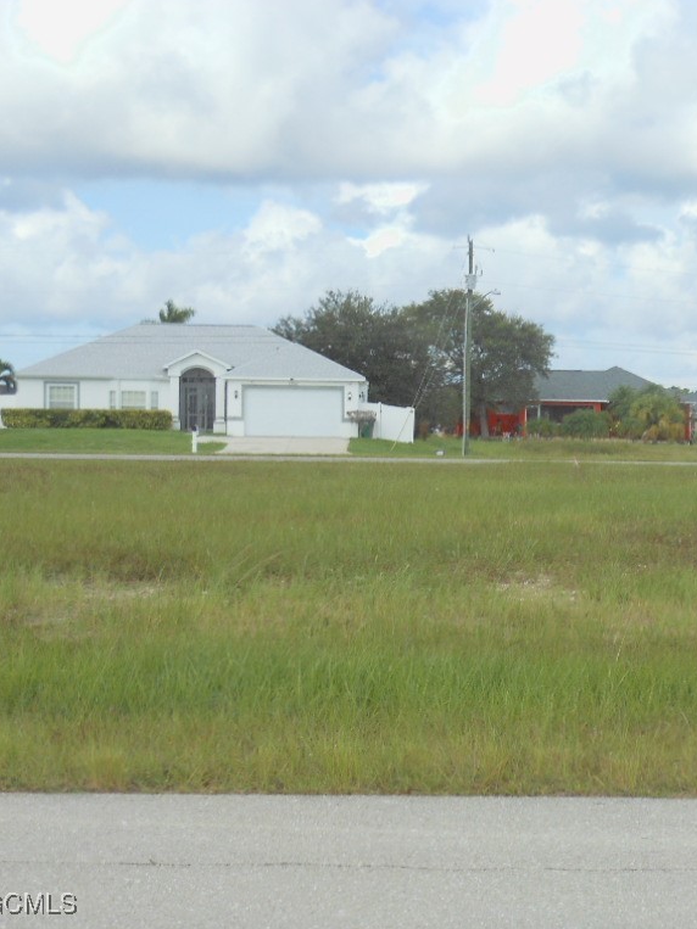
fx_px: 2739
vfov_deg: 19.3
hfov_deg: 14.4
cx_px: 584
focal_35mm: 102
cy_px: 463
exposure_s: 1/500
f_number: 4.4
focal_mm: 13.6
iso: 80
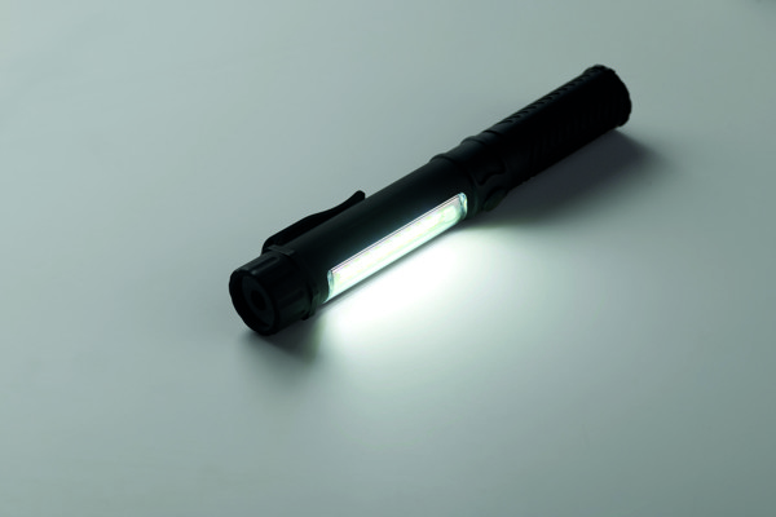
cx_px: 388
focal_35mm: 105
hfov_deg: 19.5
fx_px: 2263
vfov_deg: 13.0
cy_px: 258
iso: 100
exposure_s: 1/60
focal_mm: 105
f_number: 16
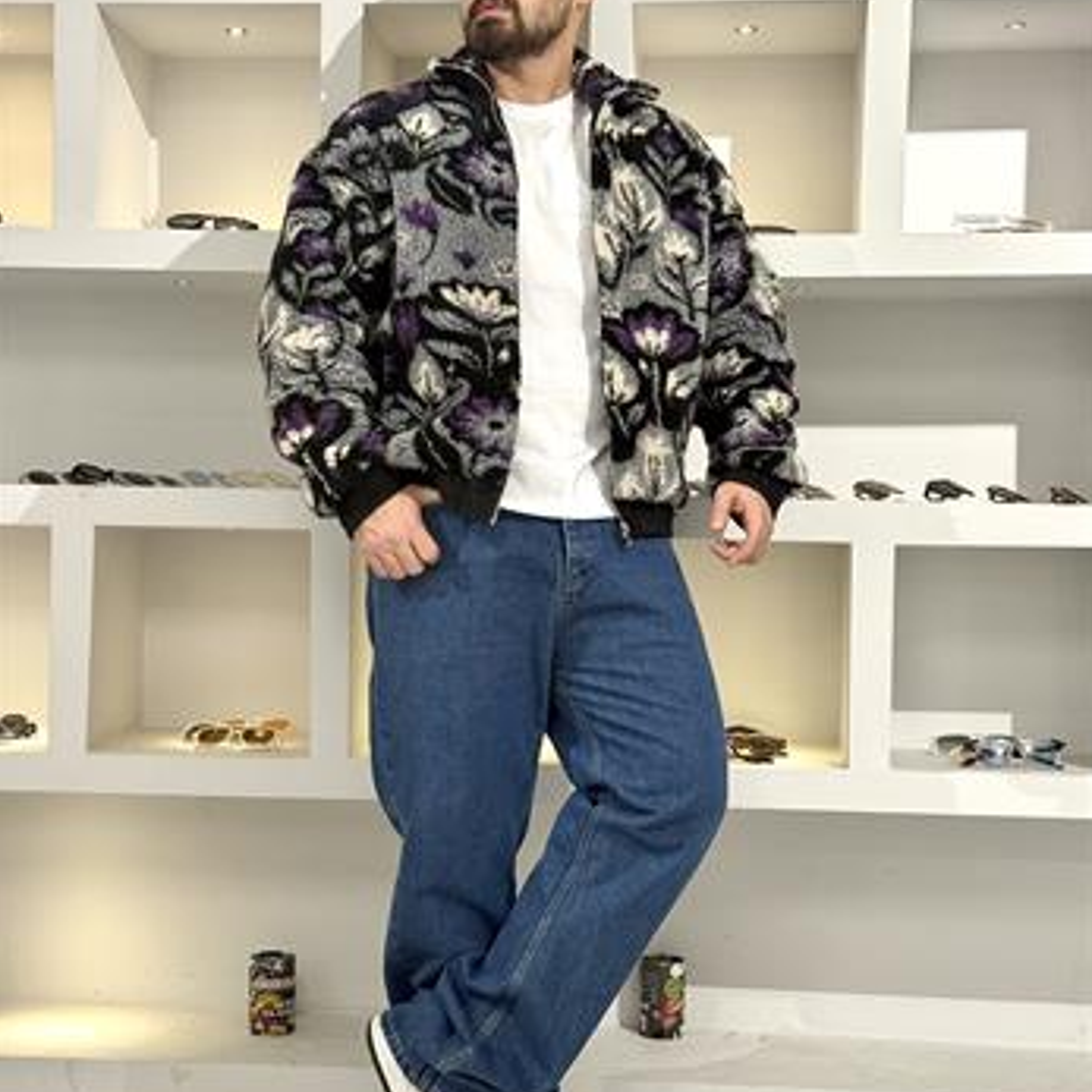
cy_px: 560
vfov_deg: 30.0
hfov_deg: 30.0
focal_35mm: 57
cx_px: 544
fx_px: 2034
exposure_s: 1/100
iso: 100
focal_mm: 6.76
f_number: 1.78
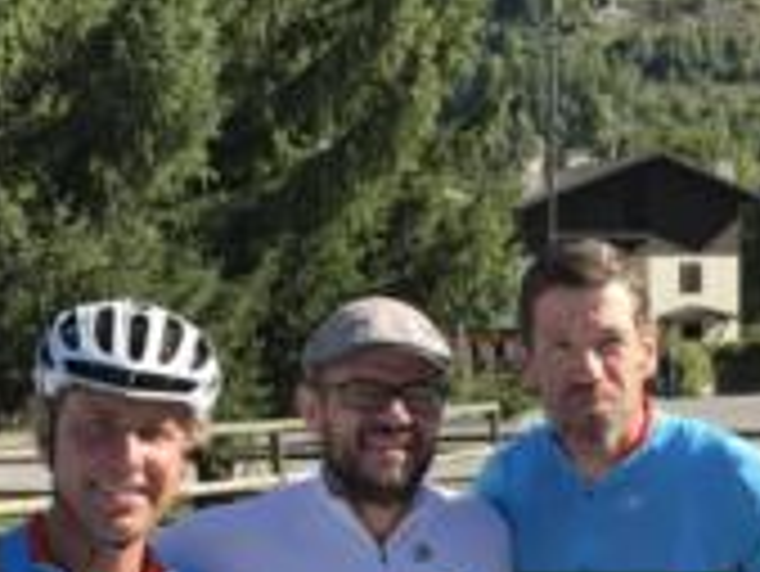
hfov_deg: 23.5
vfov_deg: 17.5
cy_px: 543
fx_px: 1824
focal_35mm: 83
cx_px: 423
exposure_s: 1/1244
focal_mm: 3.99
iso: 20
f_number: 1.8
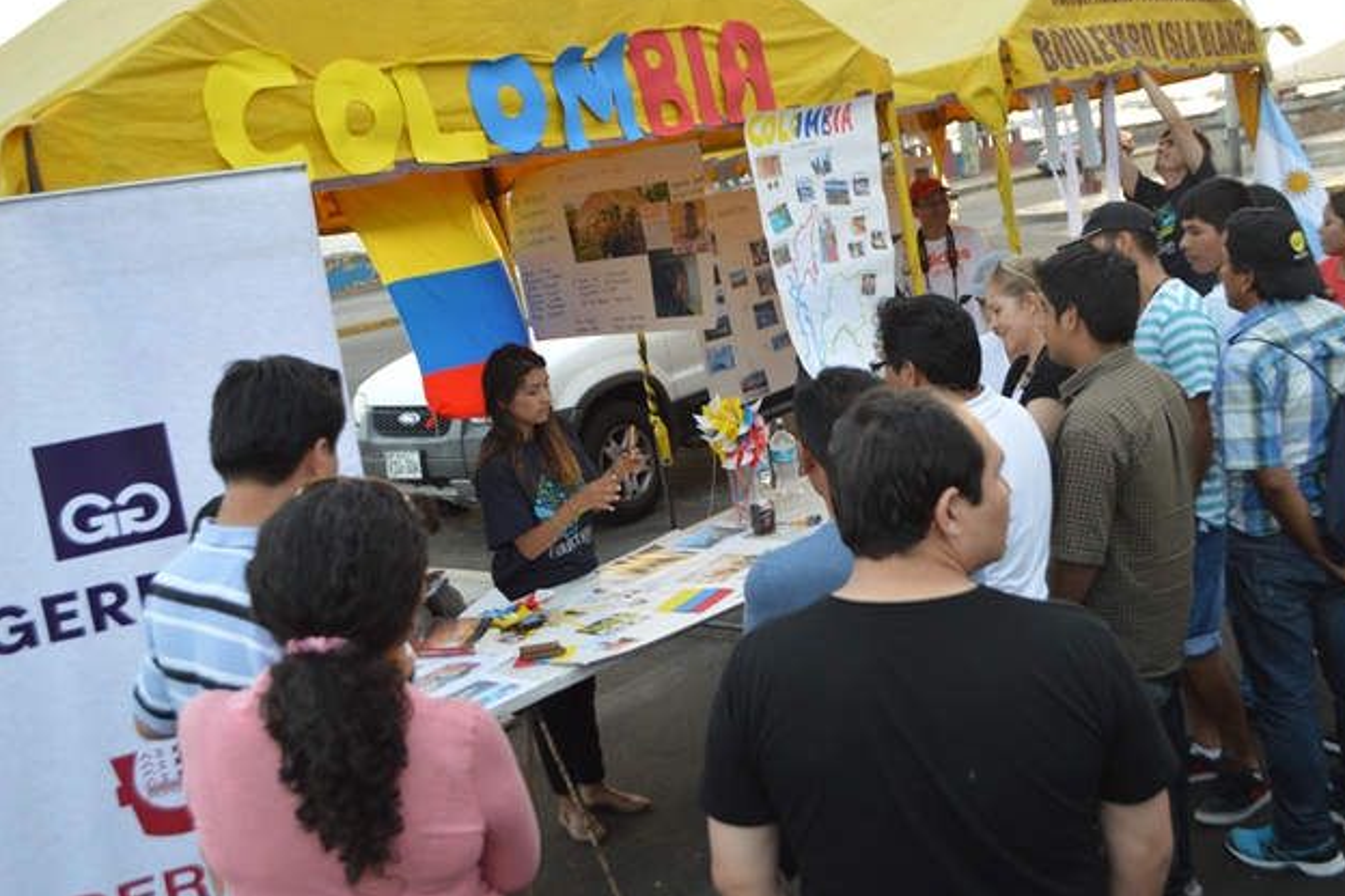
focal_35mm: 40
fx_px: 1494
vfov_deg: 33.4
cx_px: 688
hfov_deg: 48.5
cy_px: 444
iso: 400
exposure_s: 1/100
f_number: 5
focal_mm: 26
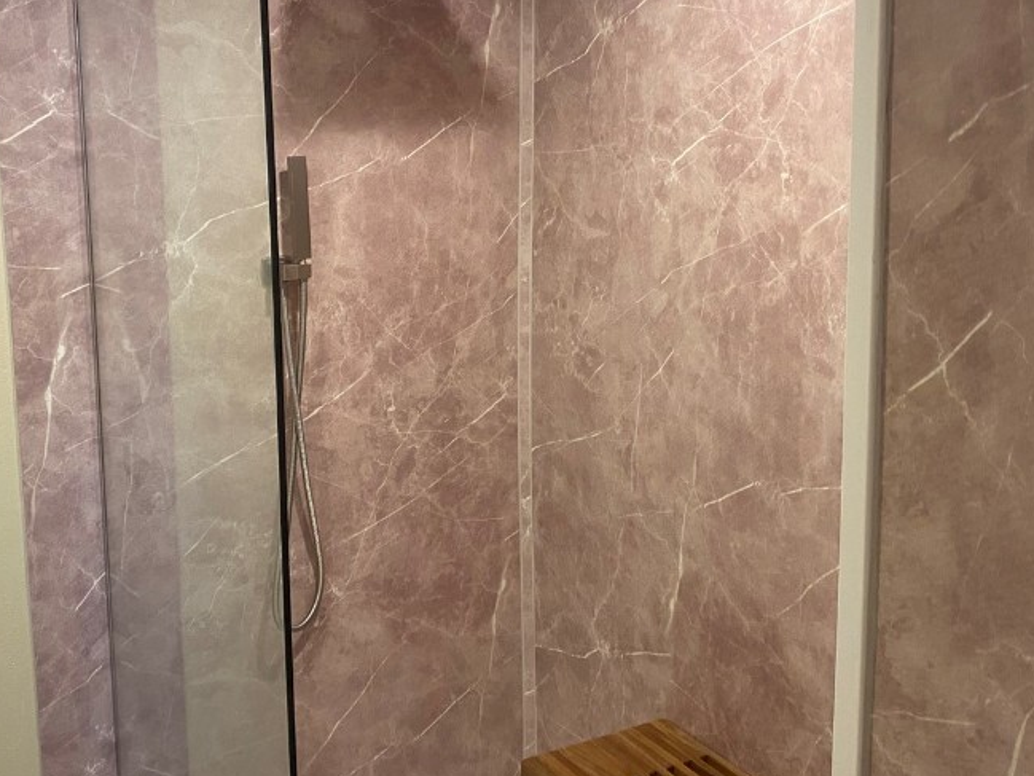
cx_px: 440
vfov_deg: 35.0
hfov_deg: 45.6
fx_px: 1225
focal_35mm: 41
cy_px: 300
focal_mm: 4.25
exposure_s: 1/60
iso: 125
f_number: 1.8
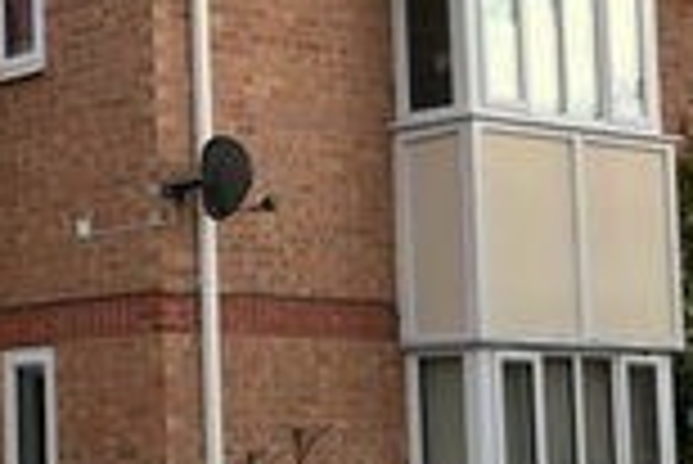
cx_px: -310
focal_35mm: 116
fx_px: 2240
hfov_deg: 16.2
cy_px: 288
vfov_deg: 11.8
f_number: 6.3
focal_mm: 17
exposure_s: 1/160
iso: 200
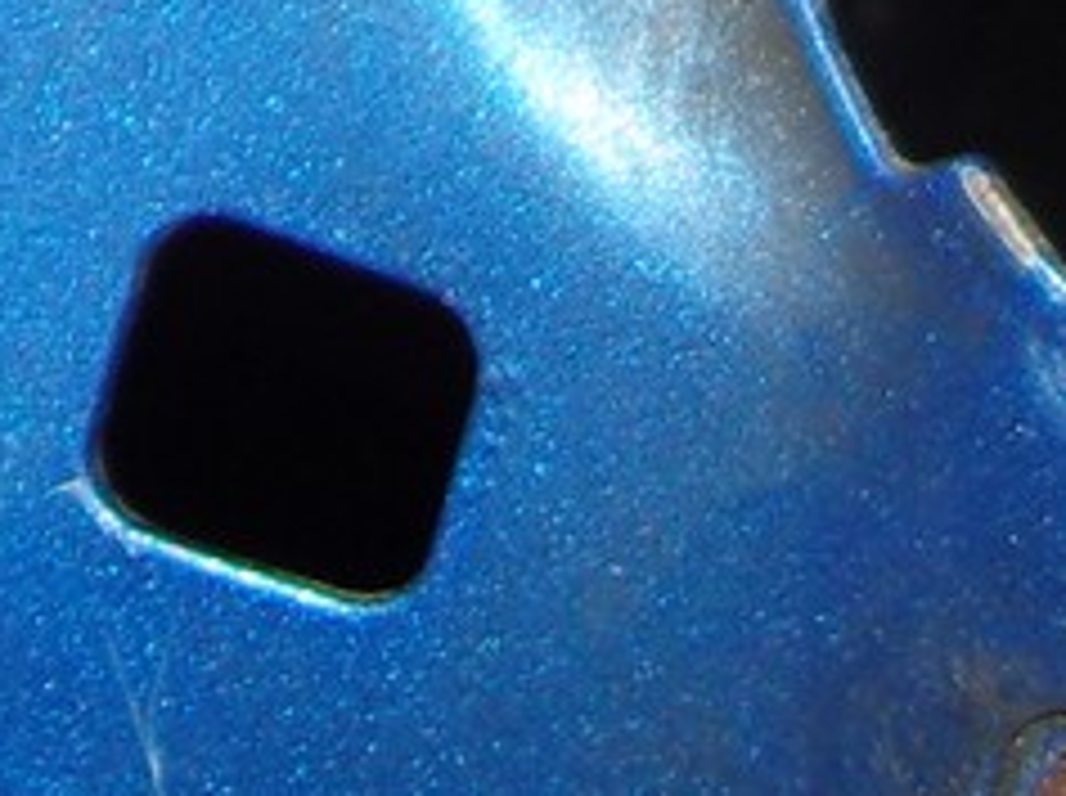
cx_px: -22
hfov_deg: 8.6
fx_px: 7072
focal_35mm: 230
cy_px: -1776
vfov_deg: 5.9
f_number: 2.8
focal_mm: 7.3
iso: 100
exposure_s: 1/40
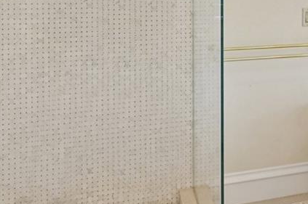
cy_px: -6
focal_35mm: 53
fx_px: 453
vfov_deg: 24.2
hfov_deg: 33.7
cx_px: 320
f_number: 8
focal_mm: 14
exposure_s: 1/160
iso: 400
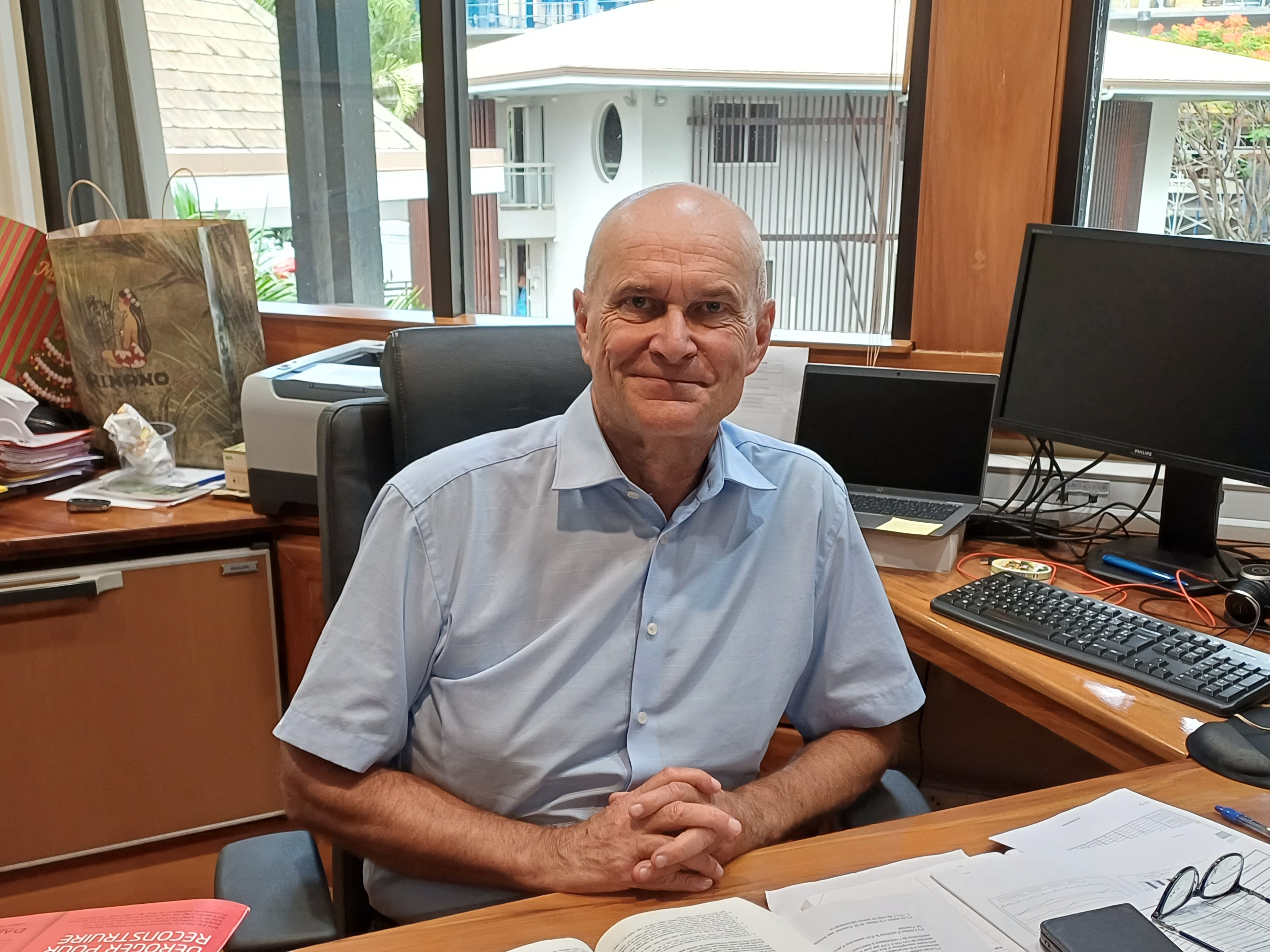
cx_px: 622
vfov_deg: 37.4
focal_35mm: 38
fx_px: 1394
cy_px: 609
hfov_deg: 49.0
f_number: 1.8
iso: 320
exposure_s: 1/60
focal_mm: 4.65
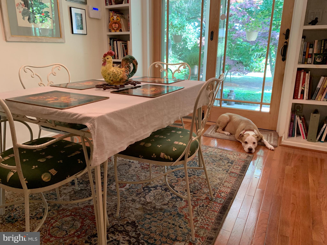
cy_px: 122
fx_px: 246
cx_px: 164
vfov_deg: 53.1
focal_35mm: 26
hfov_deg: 67.3
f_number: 1.8
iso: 200
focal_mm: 4.25
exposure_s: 1/60
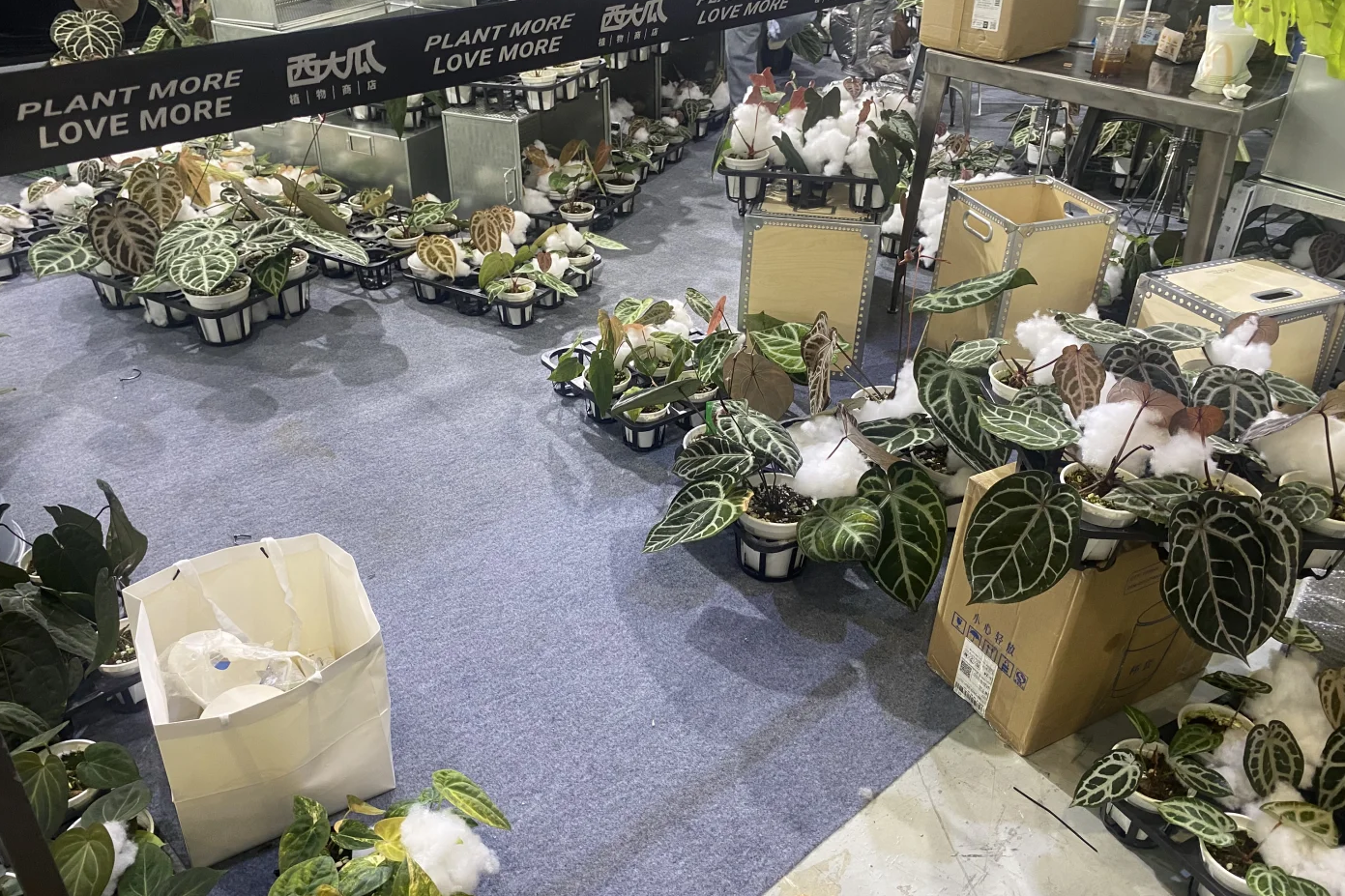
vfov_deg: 46.4
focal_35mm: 28
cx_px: 654
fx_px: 1046
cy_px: 436
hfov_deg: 65.5
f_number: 1.8
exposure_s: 1/50
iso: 100
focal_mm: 4.25
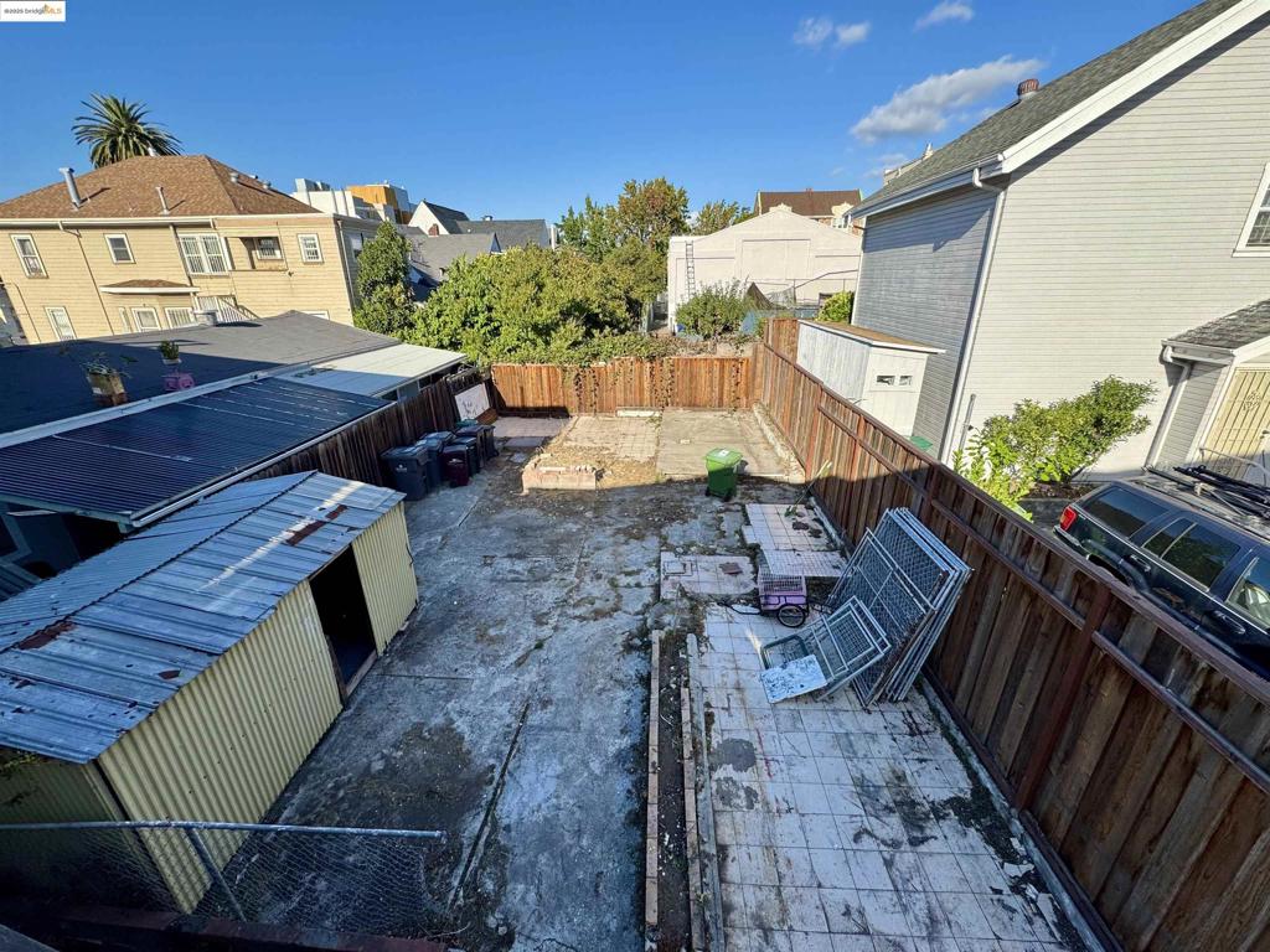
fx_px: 514
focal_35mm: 14
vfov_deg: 85.7
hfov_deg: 102.1
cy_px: 476
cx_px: 635
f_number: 2.2
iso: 50
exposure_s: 1/910
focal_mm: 2.22
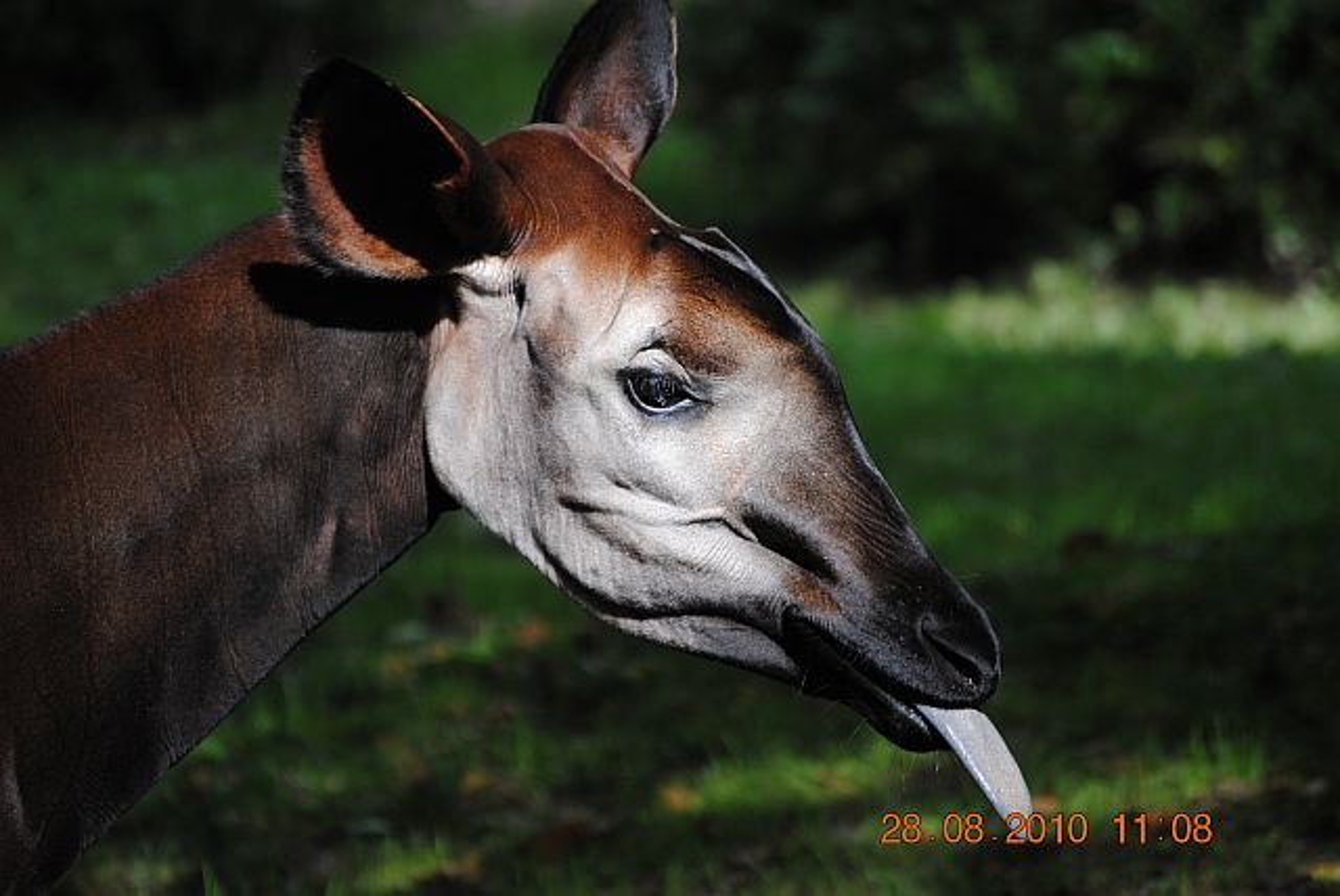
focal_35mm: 300
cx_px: 670
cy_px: 448
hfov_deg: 6.9
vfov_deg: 4.6
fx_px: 11177
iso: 360
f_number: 5.6
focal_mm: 200
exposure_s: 1/500
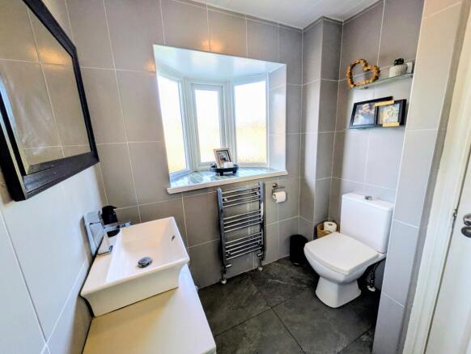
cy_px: 177
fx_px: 191
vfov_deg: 85.7
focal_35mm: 14
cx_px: 236
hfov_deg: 102.0
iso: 68
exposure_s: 1/142
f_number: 2.2
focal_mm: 1.83
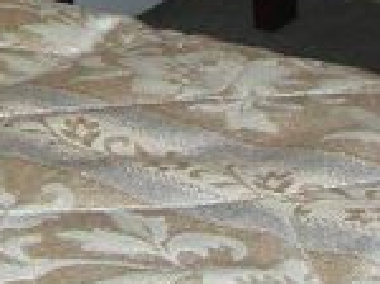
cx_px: -256
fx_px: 2433
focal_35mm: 222
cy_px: -390
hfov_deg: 8.6
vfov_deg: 6.4
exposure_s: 1/60.1
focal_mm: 5.8
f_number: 3
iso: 64
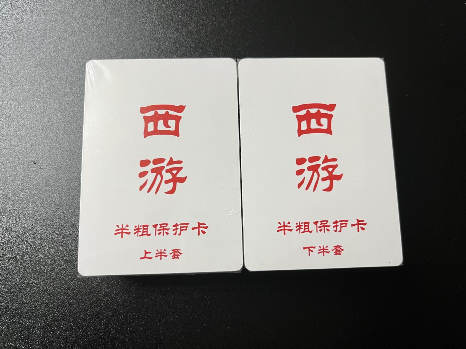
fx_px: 350
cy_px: 174
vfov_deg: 53.1
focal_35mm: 26
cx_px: 233
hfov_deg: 67.3
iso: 80
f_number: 1.6
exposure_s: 1/50
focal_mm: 5.1
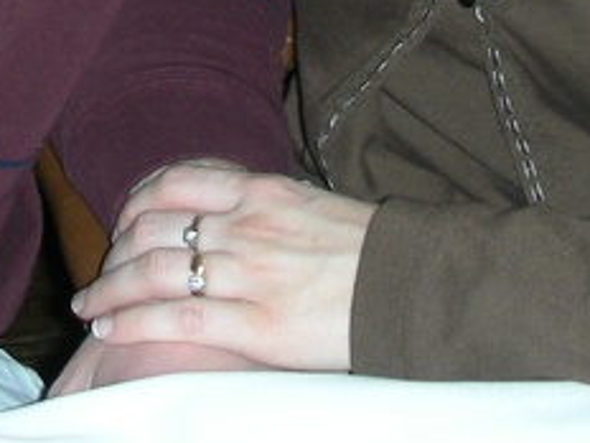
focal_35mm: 152
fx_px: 2591
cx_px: 23
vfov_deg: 9.0
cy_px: -514
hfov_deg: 12.9
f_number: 2.8
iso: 72
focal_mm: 5.8
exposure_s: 1/60
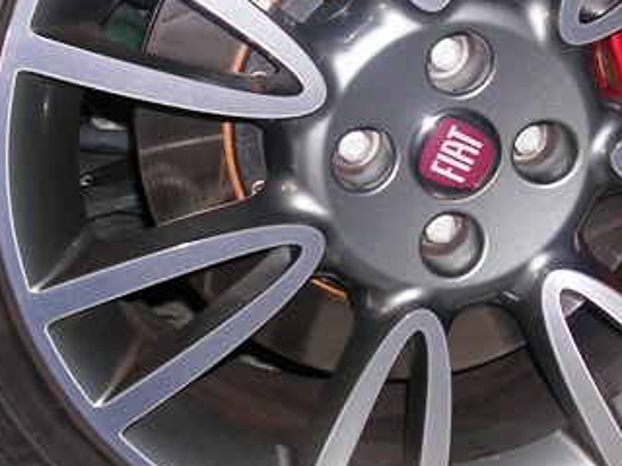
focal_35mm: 73
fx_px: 1312
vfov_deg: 20.2
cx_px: 443
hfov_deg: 26.4
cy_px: 209
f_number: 2.8
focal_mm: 5.8
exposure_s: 1/60.1
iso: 50
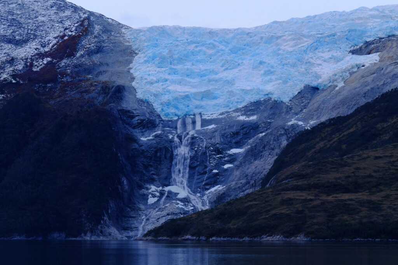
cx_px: 199
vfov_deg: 9.2
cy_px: 132
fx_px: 1658
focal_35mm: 150
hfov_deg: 13.7
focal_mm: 100
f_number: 10
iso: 800
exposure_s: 1/80
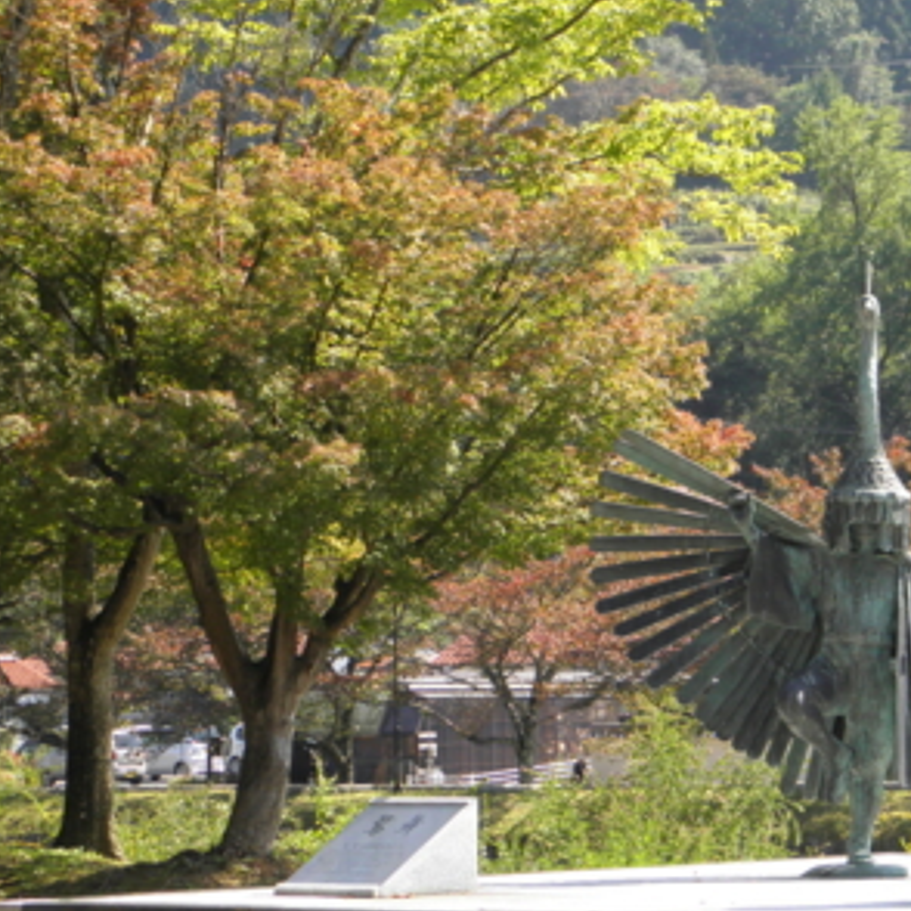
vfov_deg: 13.0
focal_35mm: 134
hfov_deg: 13.0
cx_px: 614
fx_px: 3990
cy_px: 559
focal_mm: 16
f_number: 4.5
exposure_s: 1/160
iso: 100
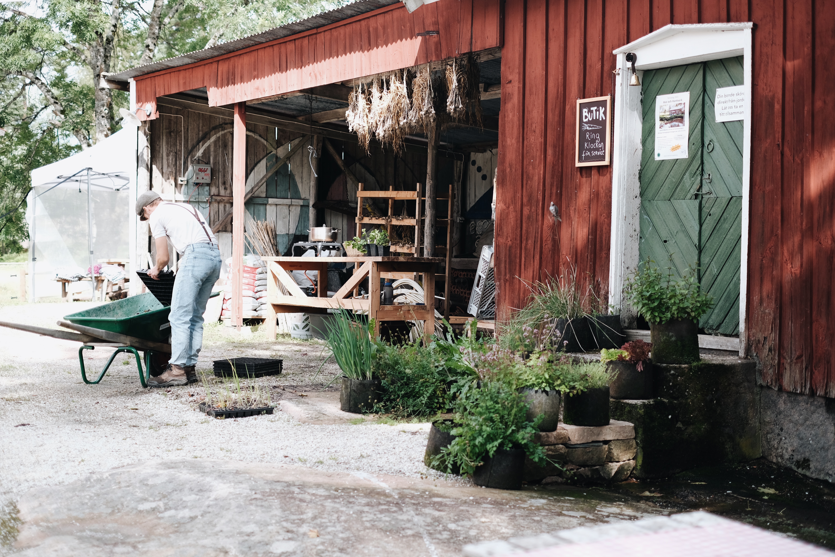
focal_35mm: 53
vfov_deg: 25.5
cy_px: 278
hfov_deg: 37.5
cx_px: 418
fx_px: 1229
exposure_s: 1/3000
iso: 500
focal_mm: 35
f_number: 2
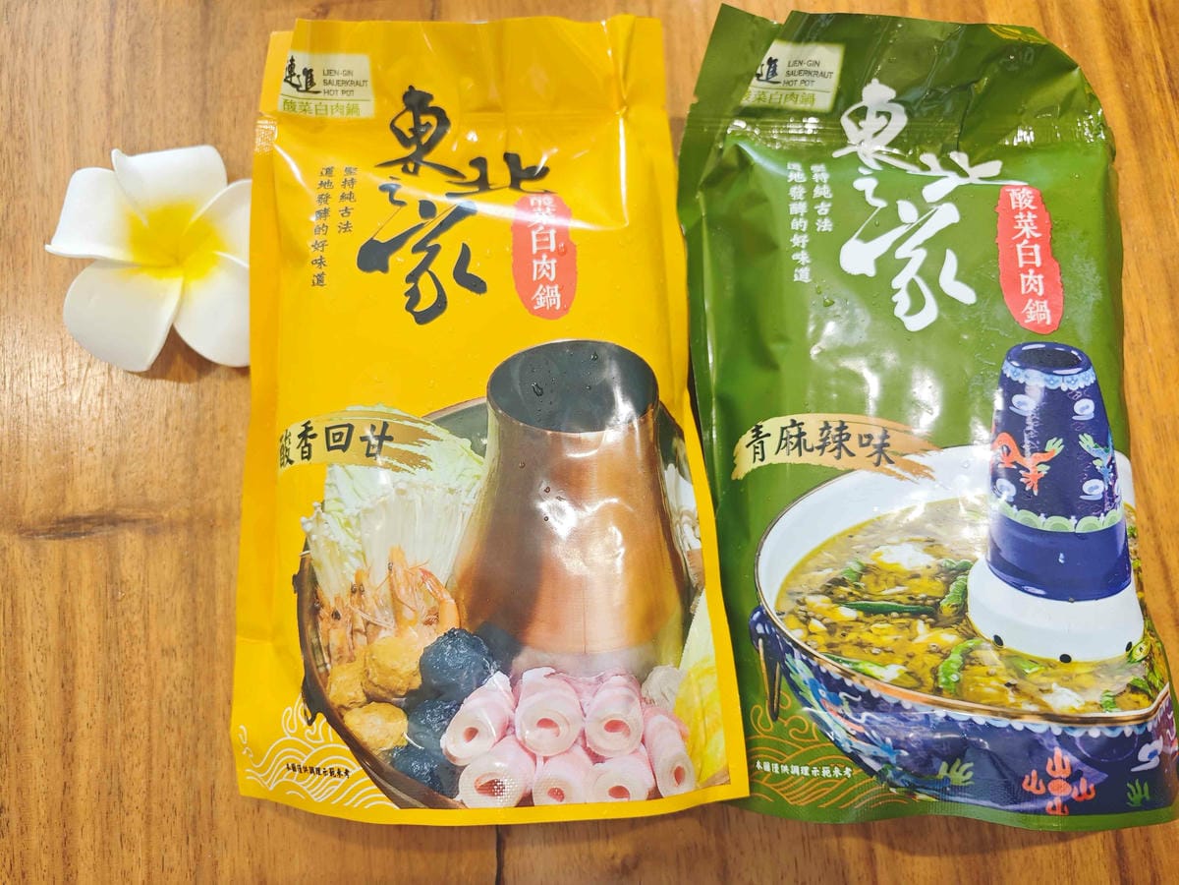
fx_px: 783
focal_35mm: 23
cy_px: 442
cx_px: 590
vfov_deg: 58.9
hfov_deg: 73.9
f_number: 2
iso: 500
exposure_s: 1/120
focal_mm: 8.72
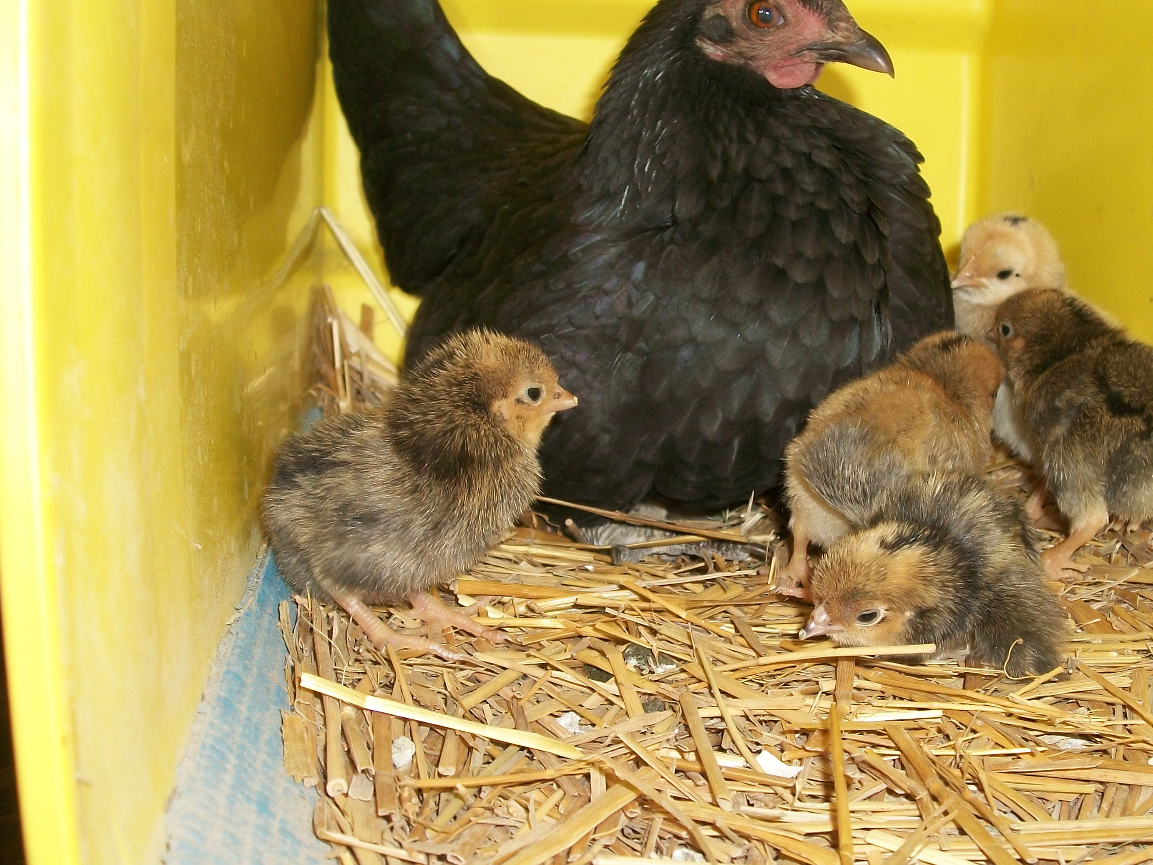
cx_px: 760
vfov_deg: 27.5
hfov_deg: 35.8
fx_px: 1765
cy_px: 468
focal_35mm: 53
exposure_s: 1/80
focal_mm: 7.1
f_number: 3.2
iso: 80
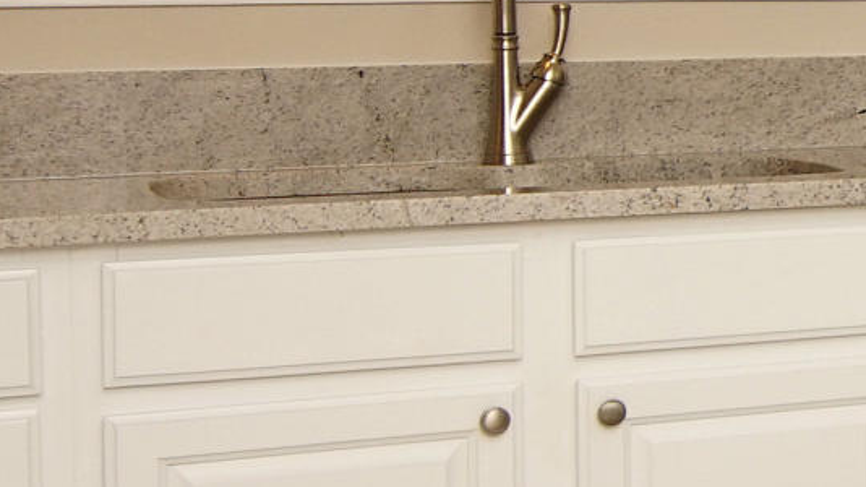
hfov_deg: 16.2
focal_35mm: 106
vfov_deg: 11.4
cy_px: 67
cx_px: 1664
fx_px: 2433
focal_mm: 12
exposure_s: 1/60
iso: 250
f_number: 4.5
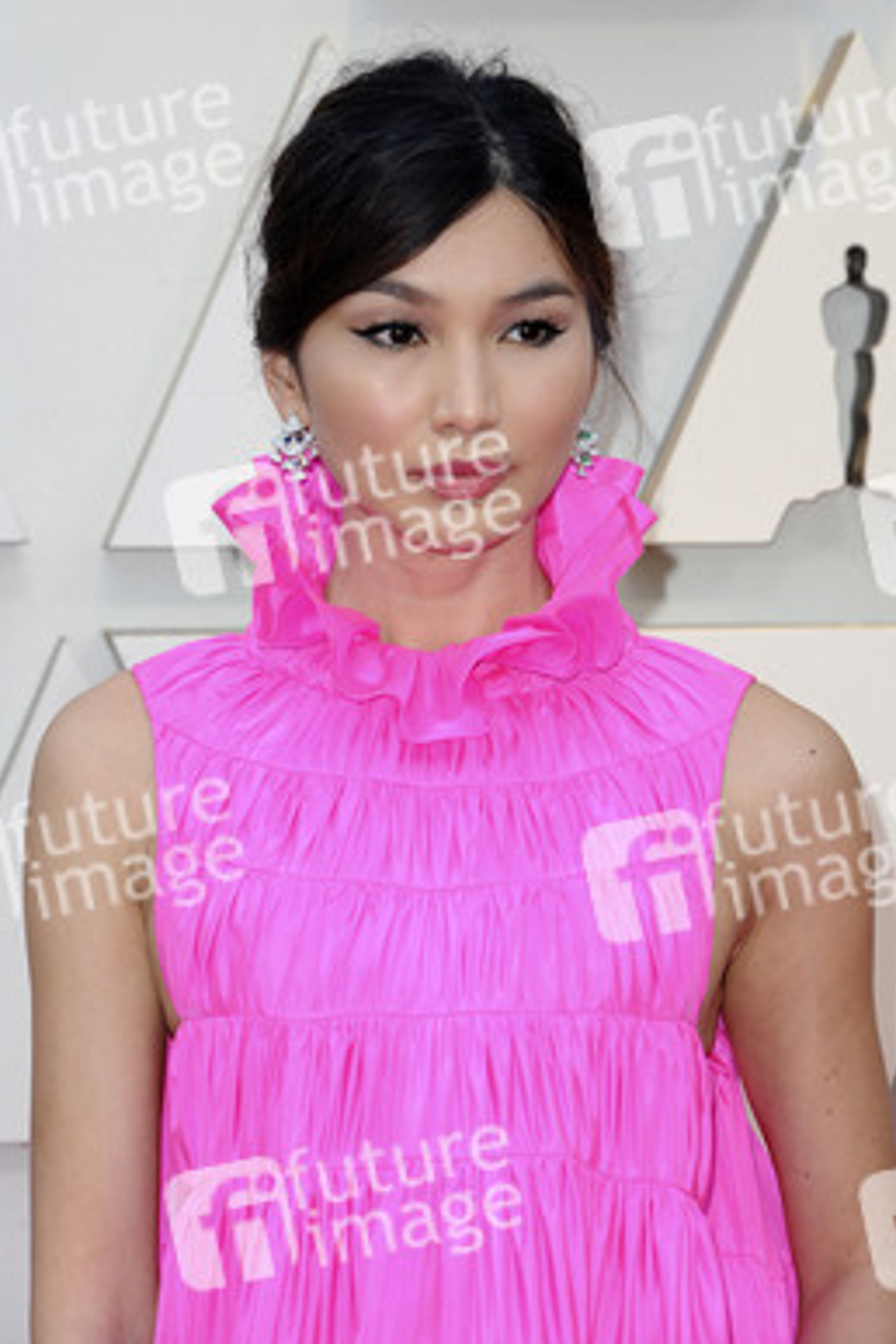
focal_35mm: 186
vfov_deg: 11.1
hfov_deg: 7.4
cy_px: 688
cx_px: 446
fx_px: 6943
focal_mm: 180
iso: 800
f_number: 8
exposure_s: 1/250
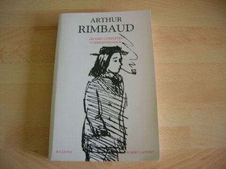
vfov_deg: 41.7
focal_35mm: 34
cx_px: 113
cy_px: 84
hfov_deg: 54.0
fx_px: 222
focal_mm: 5.7
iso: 50
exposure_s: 1/13.1
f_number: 2.9
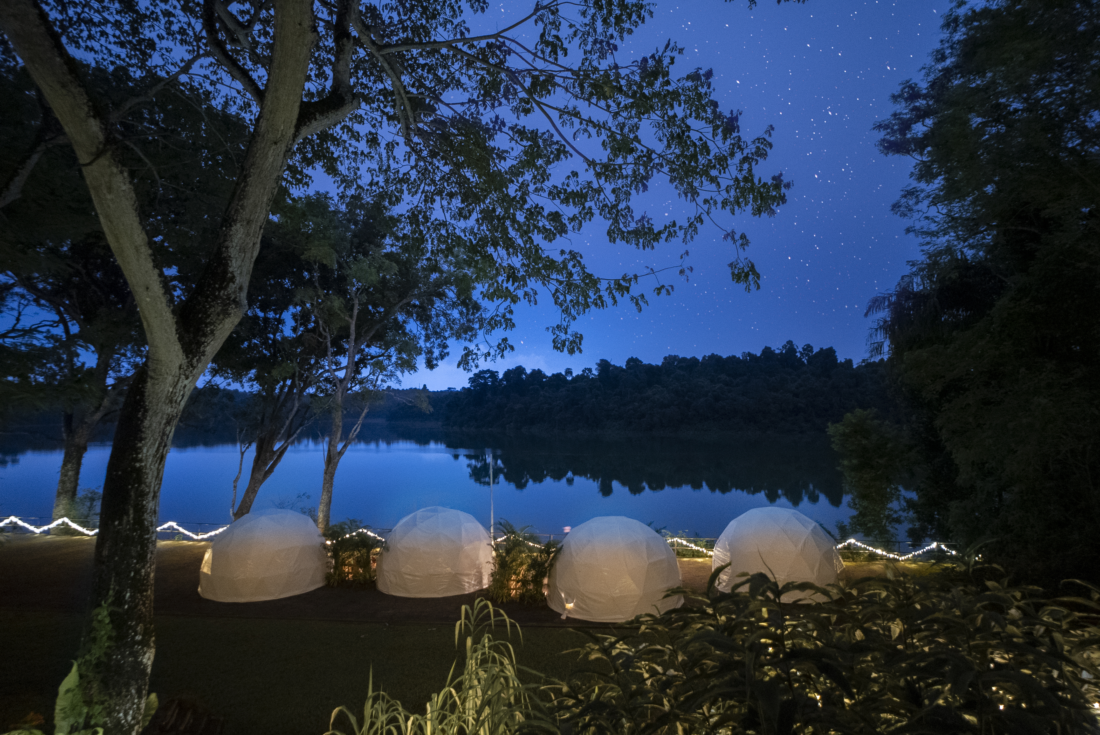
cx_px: 550
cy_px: 368
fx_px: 550
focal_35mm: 18
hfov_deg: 90.0
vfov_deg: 67.5
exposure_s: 1/4
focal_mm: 18
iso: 2500
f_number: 2.8
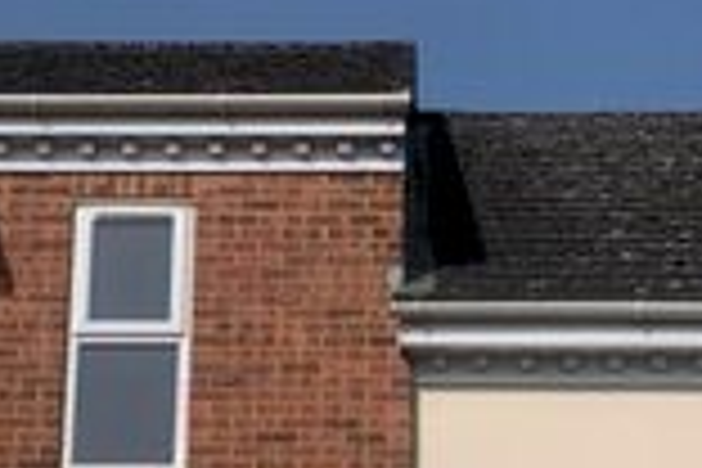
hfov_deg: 16.9
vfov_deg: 11.3
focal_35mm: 121
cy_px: 430
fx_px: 2359
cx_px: 405
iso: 25
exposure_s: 1/5405
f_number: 1.8
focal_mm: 4.25
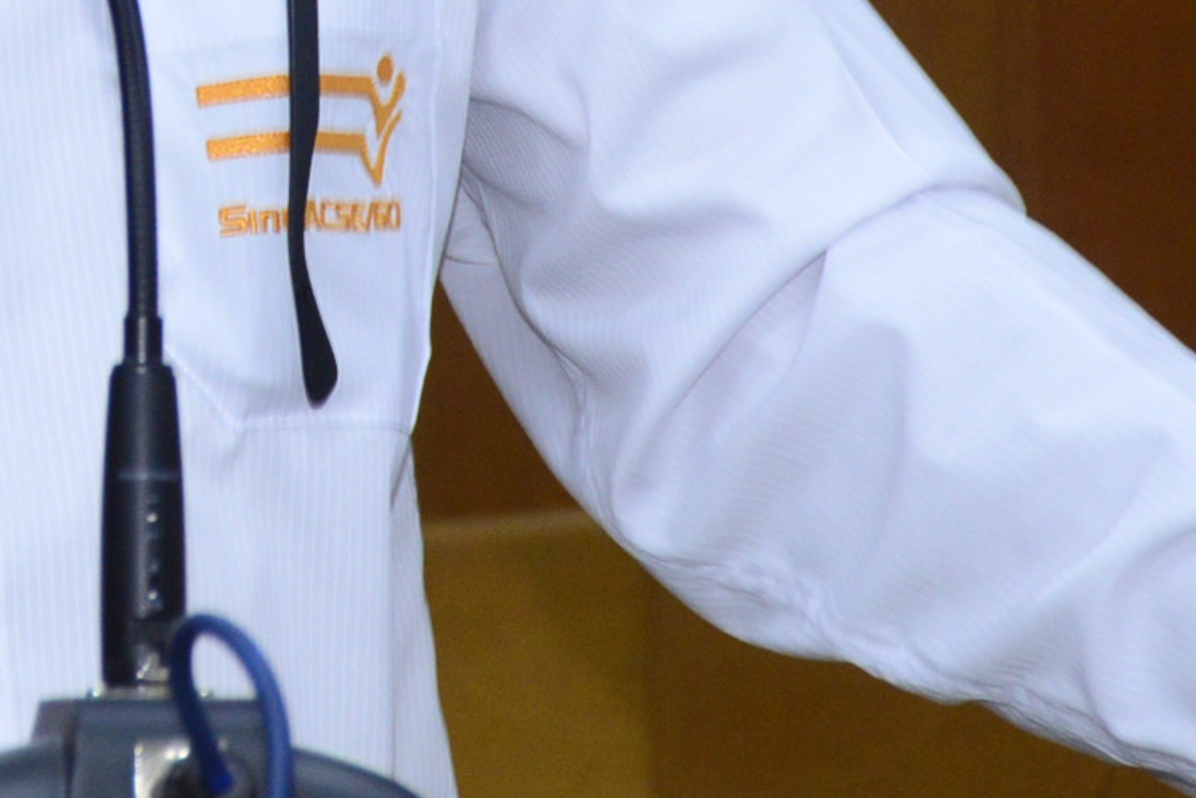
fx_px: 13689
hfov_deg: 5.0
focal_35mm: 412
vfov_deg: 3.3
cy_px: -332
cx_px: 162
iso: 2000
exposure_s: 1/60
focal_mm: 102
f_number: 5.6
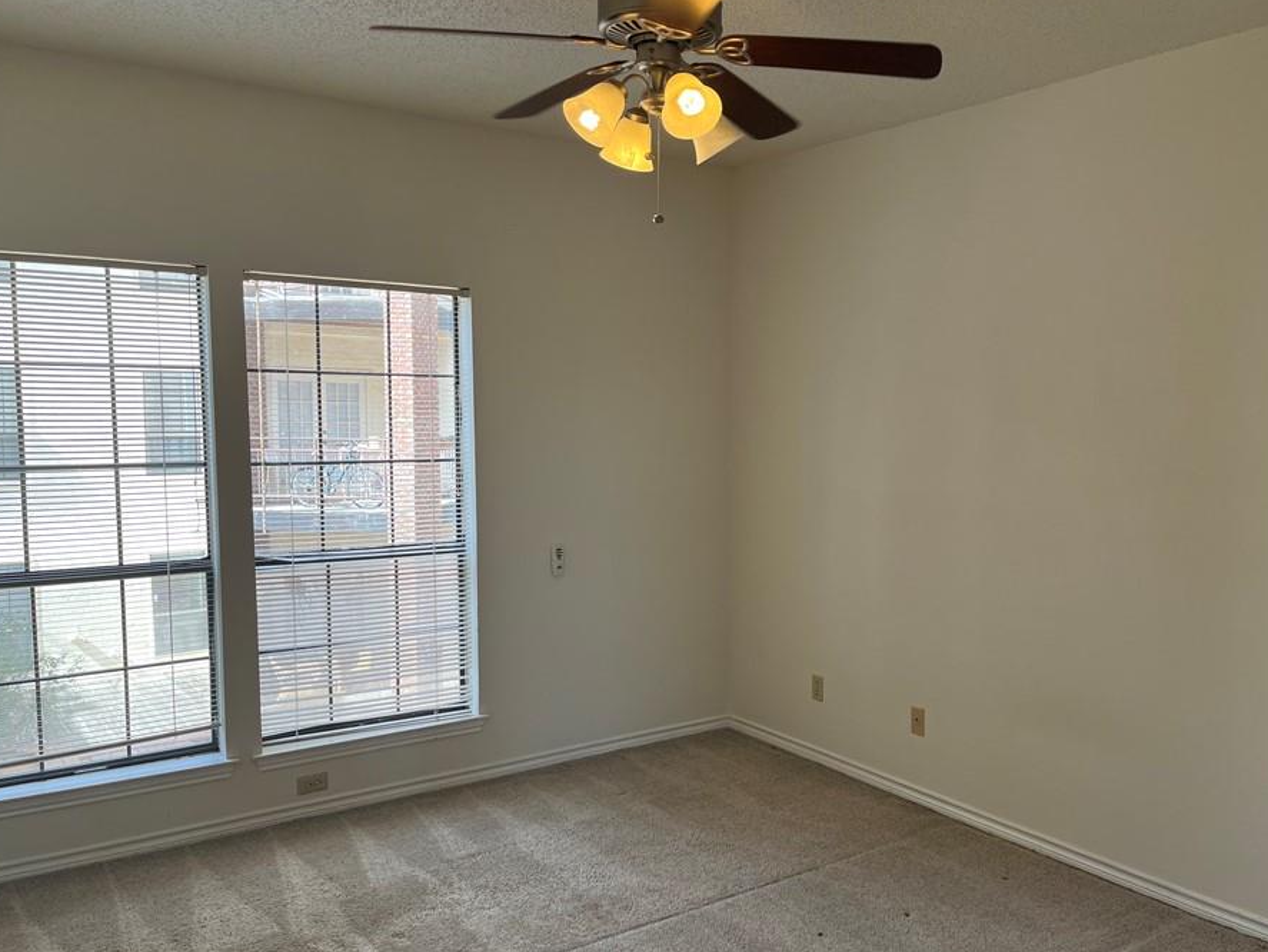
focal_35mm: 30
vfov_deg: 46.8
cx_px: 712
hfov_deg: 59.8
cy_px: 509
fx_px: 1099
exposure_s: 1/190
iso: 50
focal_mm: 5.1
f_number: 1.6
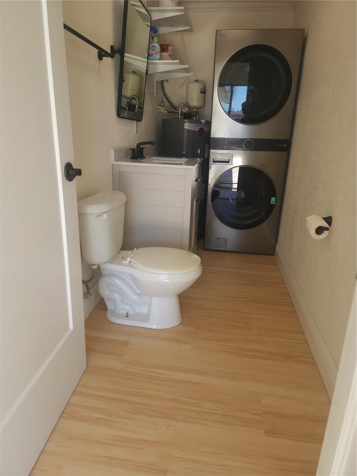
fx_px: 316
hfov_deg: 58.9
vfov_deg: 73.9
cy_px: 238
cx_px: 178
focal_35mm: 23
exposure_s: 1/60
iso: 20
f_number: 1.8
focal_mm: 6.4
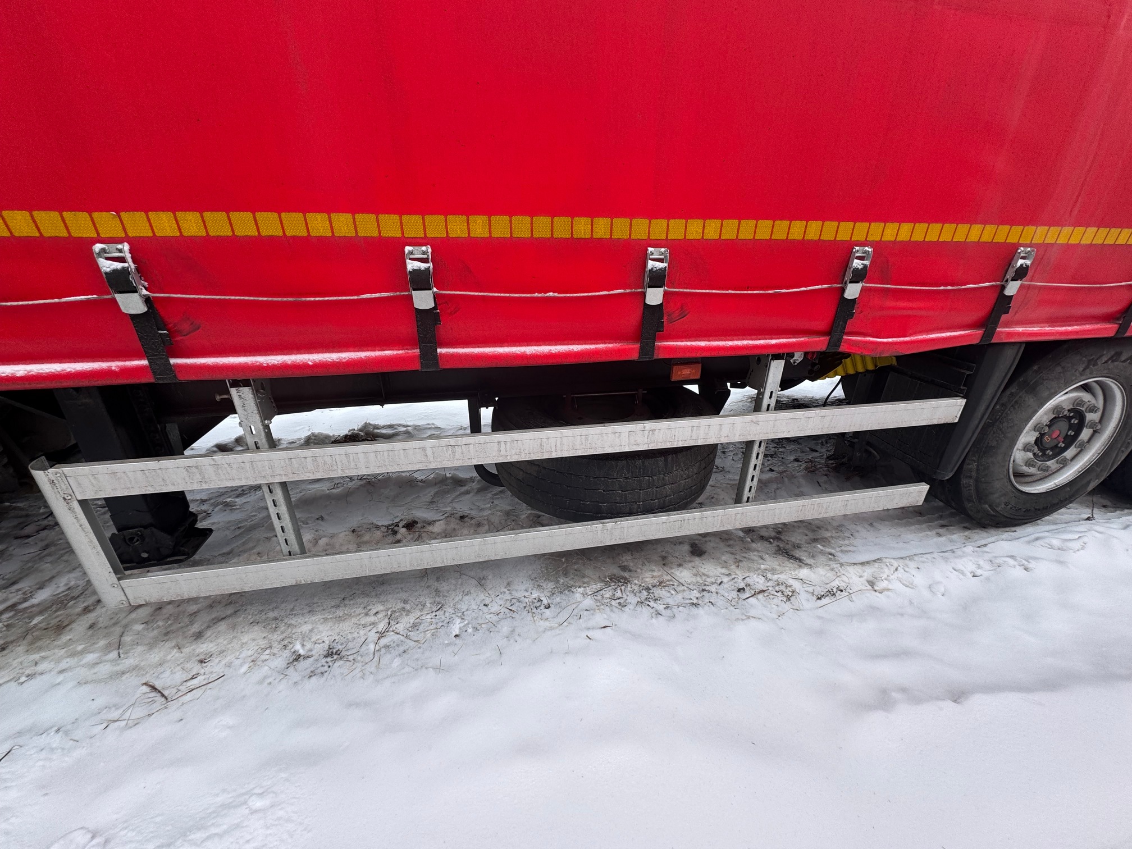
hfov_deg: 102.1
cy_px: 424
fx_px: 458
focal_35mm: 14
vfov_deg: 85.7
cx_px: 566
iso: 40
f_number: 2.2
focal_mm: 2.22
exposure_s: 1/175
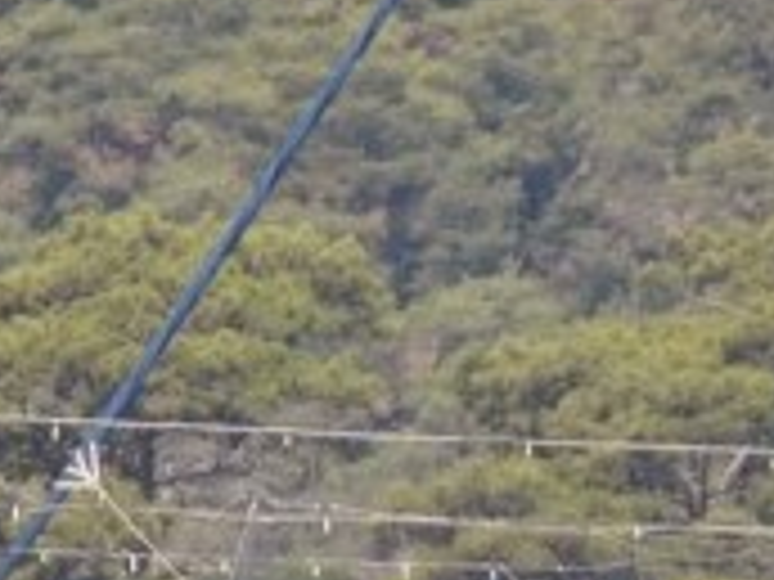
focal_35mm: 1633
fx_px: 36513
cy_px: 288
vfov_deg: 0.9
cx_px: 277
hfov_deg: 1.2
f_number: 5.6
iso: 200
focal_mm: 170
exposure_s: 1/1000
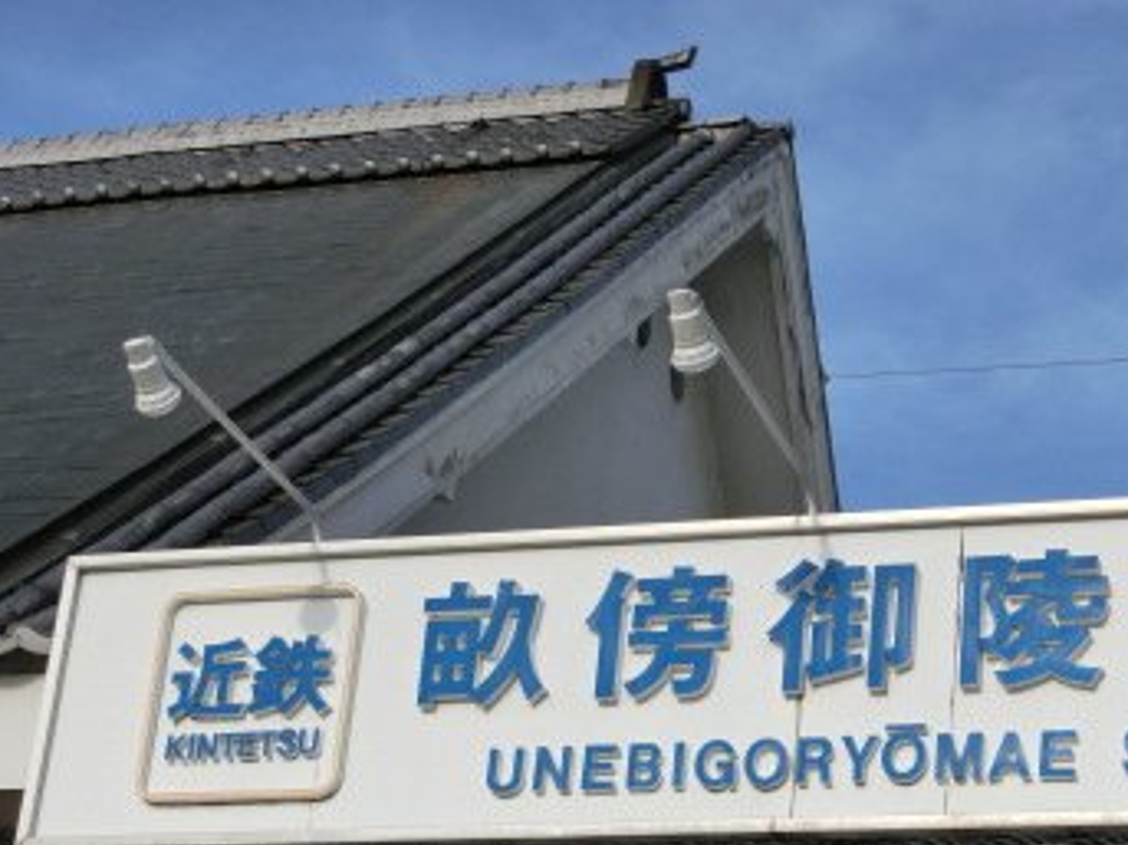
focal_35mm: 84
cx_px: 862
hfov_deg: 23.0
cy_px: 684
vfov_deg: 17.4
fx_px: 2736
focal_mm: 8
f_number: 4.4
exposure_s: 1/640
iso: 80
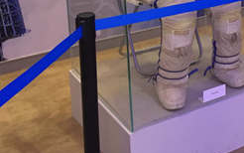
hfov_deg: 24.9
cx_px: 290
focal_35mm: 75
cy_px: -56
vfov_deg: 16.3
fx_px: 499
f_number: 2.2
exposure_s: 1/33
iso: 200
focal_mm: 4.15
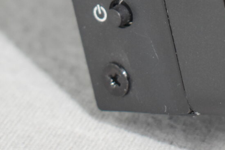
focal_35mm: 245
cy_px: -105
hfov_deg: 8.4
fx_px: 1533
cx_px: 151
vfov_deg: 5.5
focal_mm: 35
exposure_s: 1/60
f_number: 4.5
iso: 800
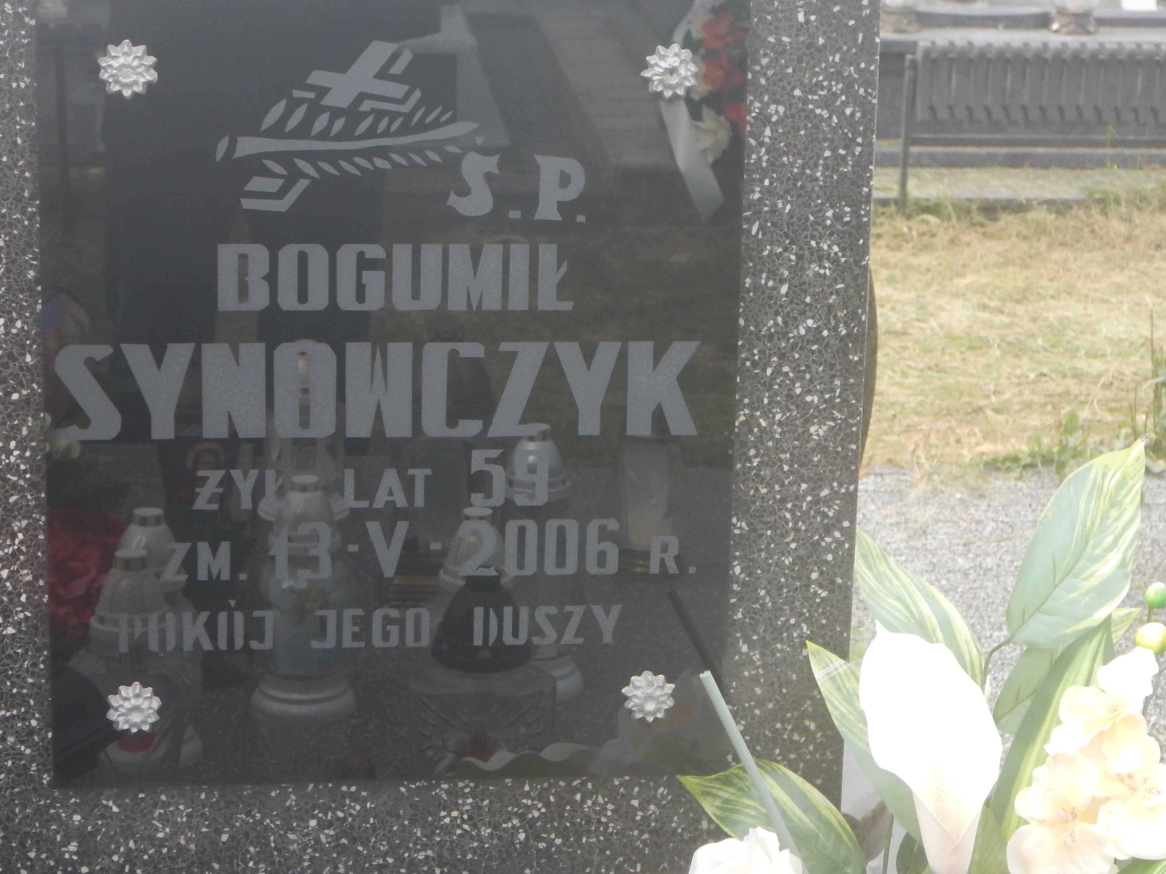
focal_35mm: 85
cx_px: 613
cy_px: 350
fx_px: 2863
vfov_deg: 17.4
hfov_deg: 23.0
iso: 125
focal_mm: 12
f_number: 4.5
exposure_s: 1/200
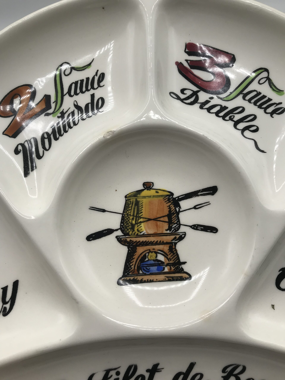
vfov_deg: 63.4
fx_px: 307
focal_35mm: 28
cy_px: 190
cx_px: 142
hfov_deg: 49.7
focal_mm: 3.99
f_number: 1.8
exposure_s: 1/1198
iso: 20
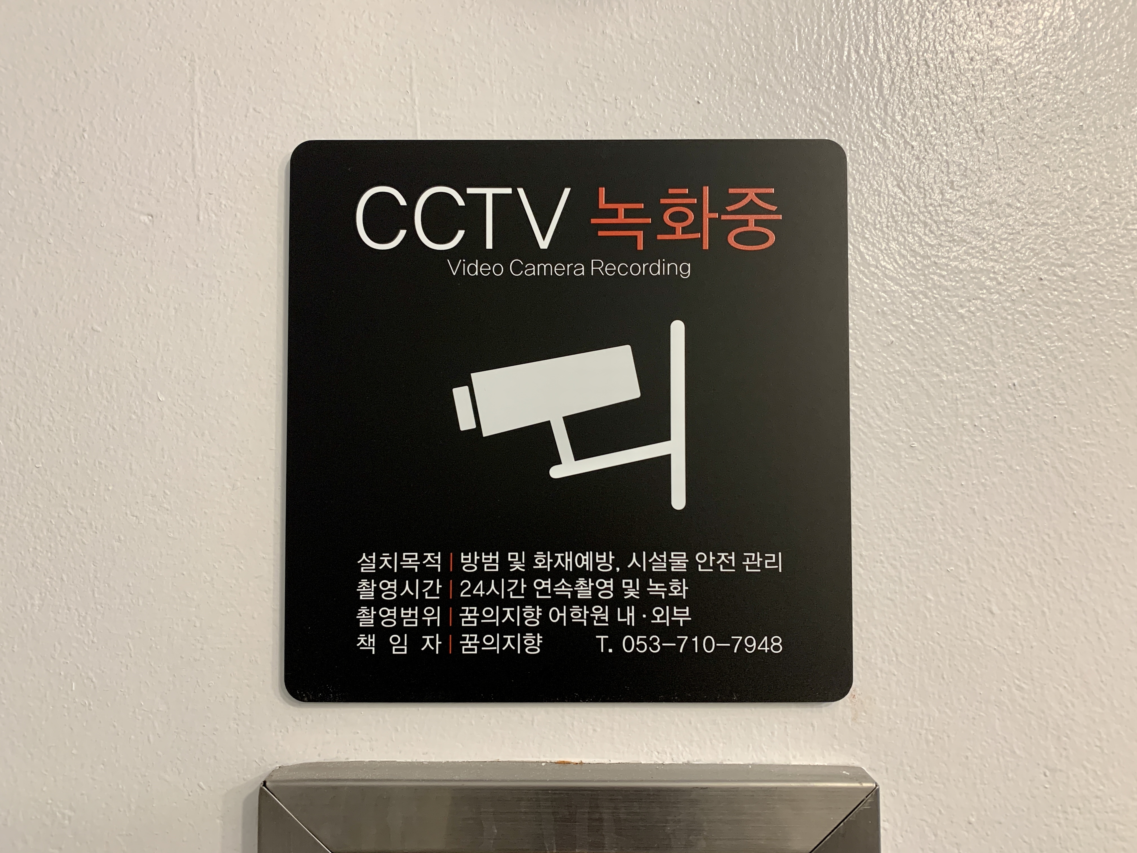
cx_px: 568
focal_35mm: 26
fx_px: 854
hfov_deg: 67.3
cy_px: 426
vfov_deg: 53.1
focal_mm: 4.25
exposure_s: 1/60
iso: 160
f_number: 1.8
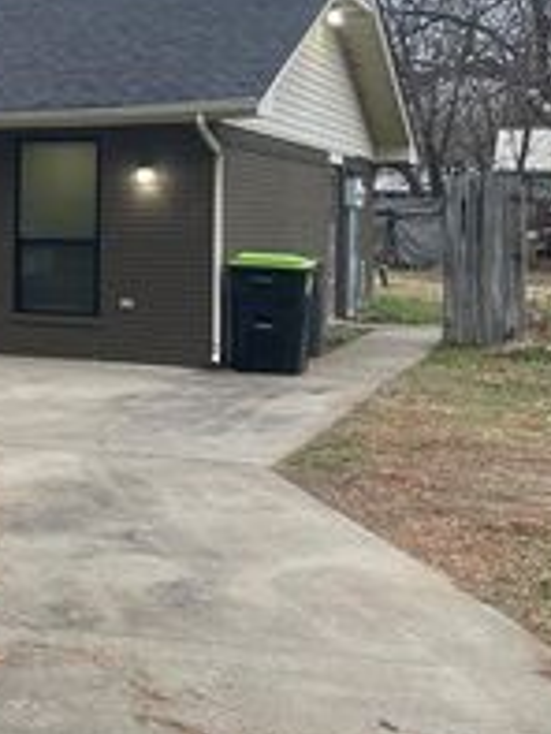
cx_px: -257
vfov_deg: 29.1
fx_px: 1399
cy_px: 233
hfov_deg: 19.6
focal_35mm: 66
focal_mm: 4.2
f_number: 1.6
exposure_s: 1/121
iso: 64
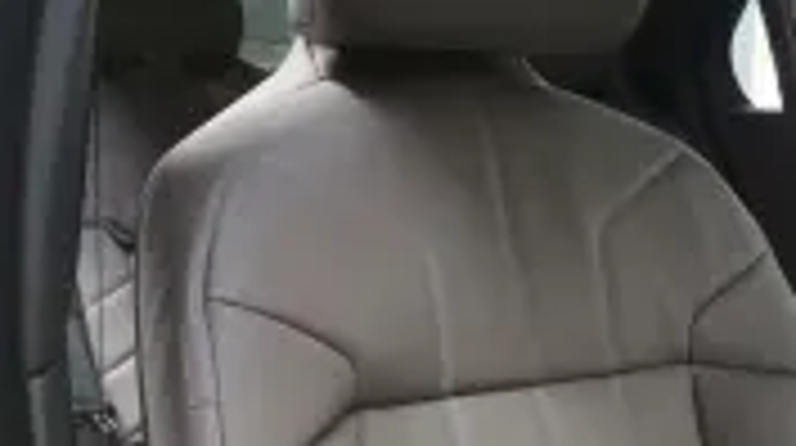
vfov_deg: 22.6
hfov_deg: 39.3
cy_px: 428
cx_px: 621
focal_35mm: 51
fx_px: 1075
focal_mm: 5.4
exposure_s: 1/31
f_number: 1.8
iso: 500
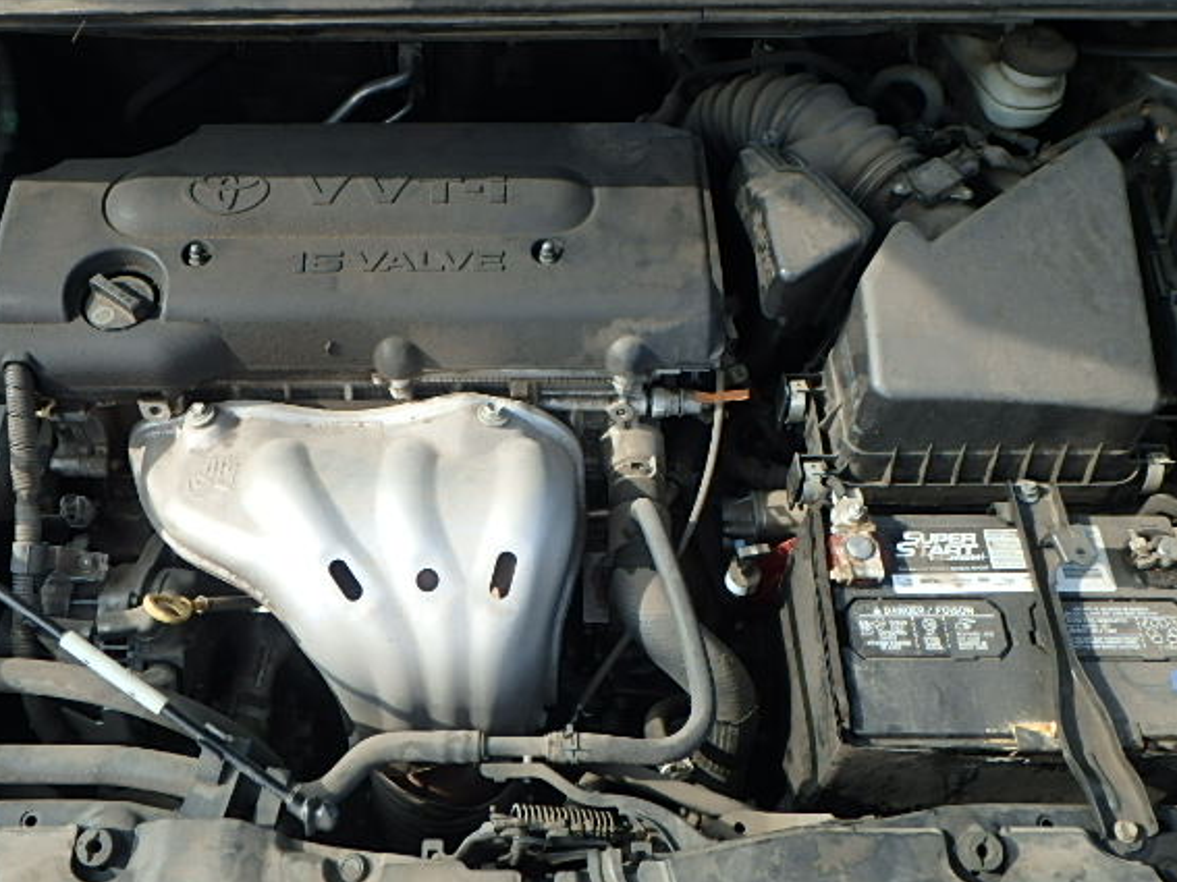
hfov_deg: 52.5
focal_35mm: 35
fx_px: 1190
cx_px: 519
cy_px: 471
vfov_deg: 40.7
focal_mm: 5.6
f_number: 4.7
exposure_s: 1/160
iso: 125
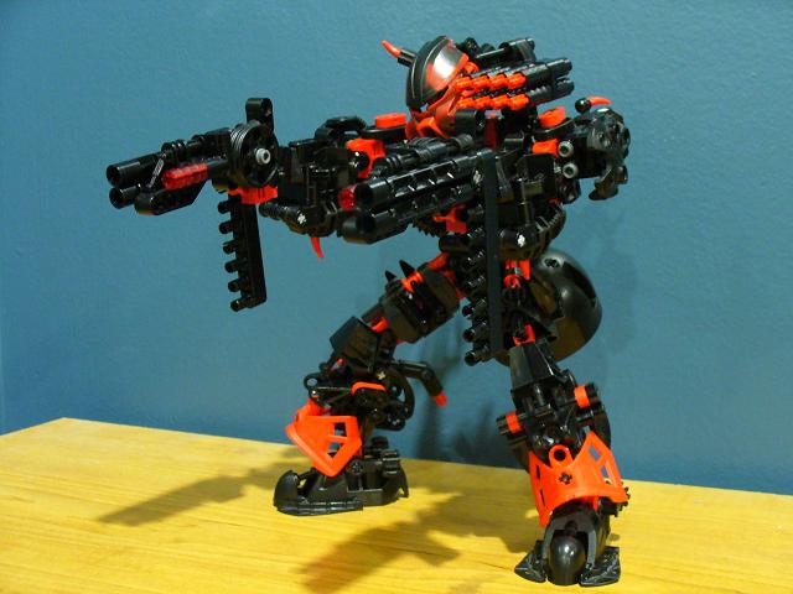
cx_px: 396
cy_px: 297
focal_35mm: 42
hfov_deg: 44.8
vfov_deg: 34.3
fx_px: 962
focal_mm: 7
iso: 200
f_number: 2.9
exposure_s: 1/2
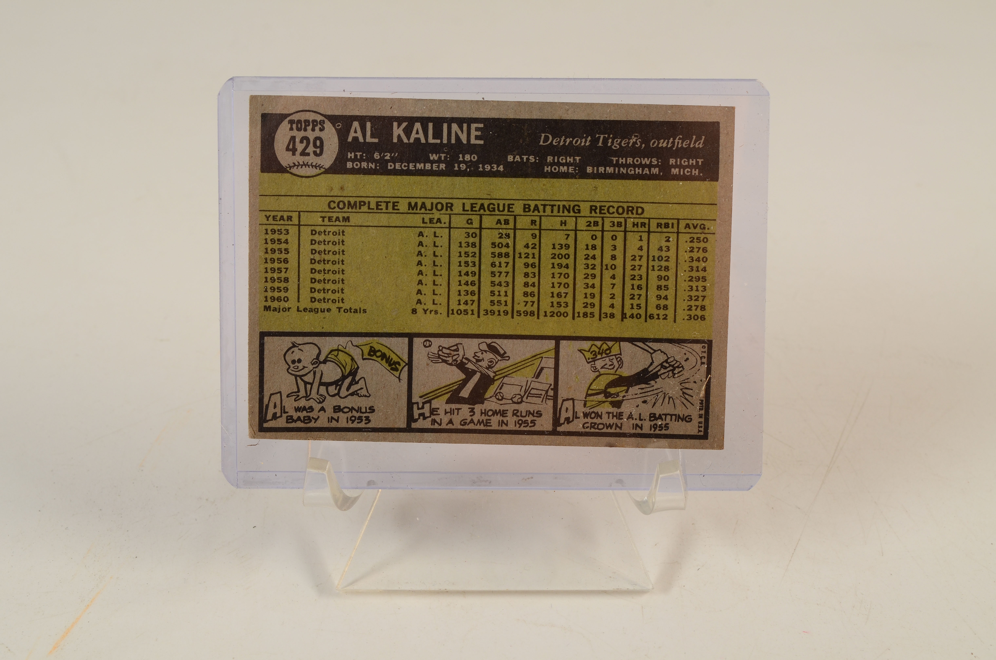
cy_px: 330
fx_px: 1657
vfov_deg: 22.5
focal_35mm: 60
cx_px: 498
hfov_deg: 33.5
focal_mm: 40
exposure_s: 1/160
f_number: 13
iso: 200
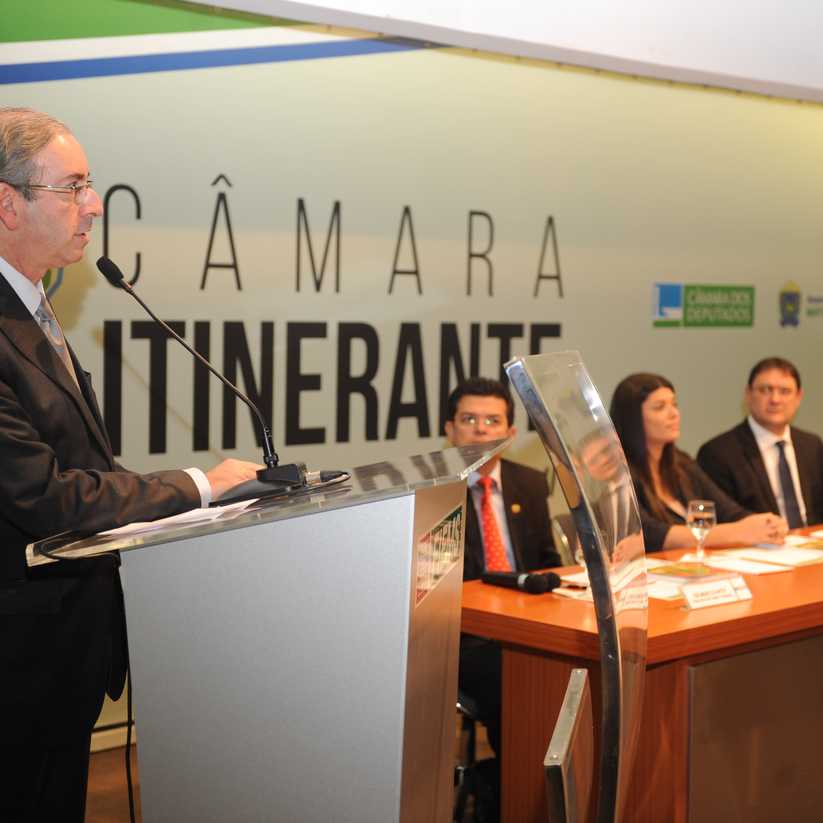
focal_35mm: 62
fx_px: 1668
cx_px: 393
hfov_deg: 27.7
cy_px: 413
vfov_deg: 27.7
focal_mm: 48
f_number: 2.8
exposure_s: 1/125
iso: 640
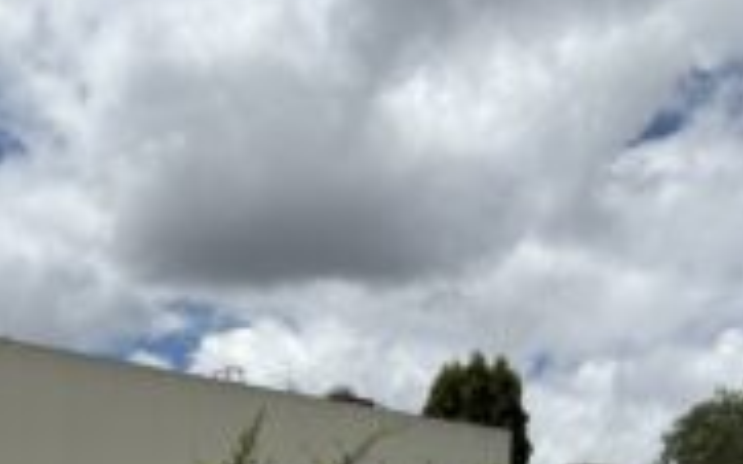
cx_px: 218
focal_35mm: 61
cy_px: 550
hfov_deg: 33.0
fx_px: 1235
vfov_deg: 20.0
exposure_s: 1/8850
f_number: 1.6
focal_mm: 5.96
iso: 50
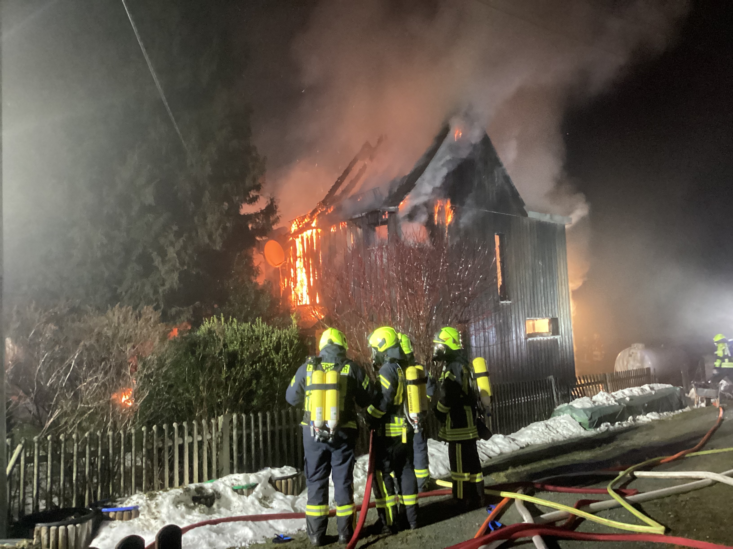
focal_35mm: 31
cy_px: 274
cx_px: 366
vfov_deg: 45.4
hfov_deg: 58.4
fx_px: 656
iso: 640
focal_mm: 3.3
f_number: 2.4
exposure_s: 1/24
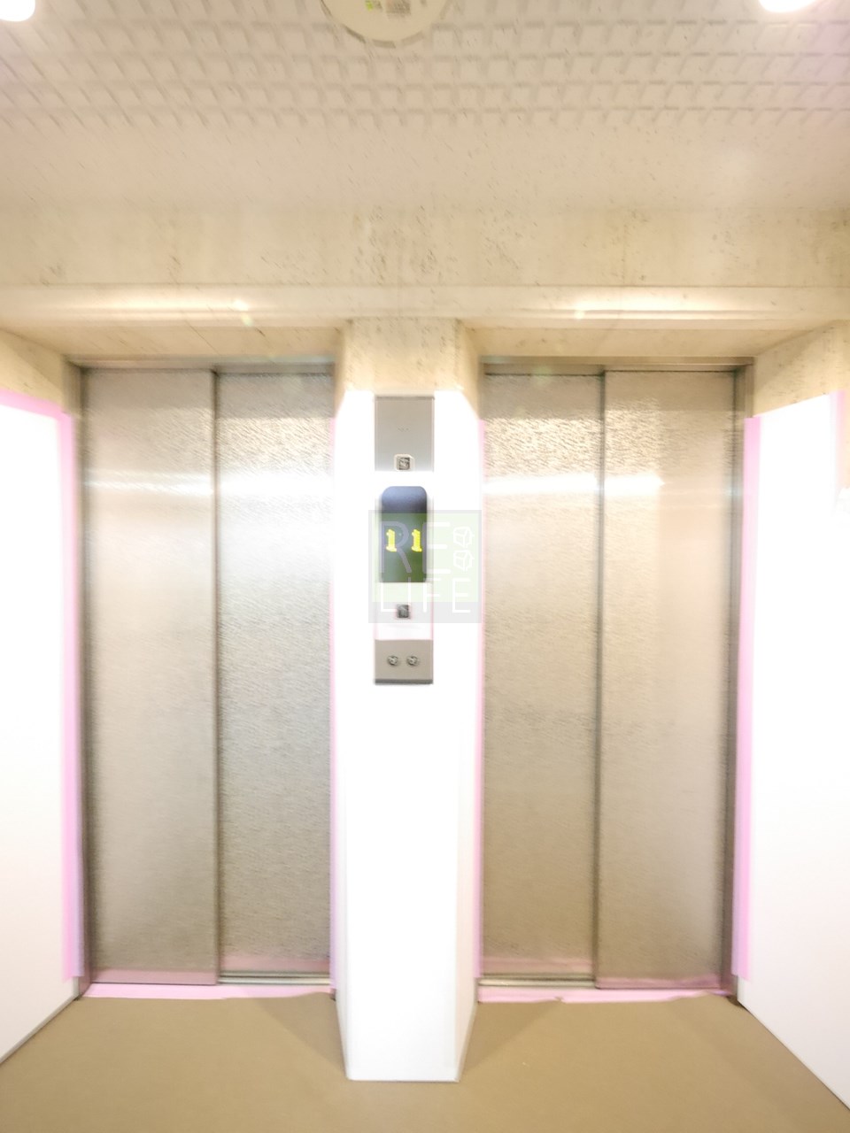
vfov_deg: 102.1
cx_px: 425
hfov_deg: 85.7
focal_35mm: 14
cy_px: 566
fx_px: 458
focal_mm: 7
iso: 3200
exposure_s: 1/5
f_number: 4
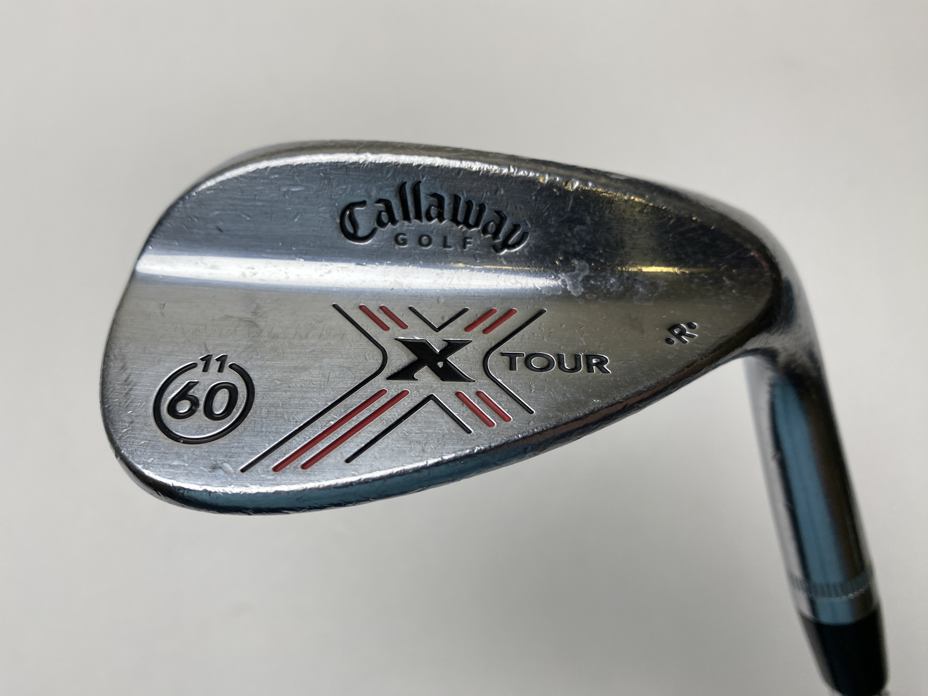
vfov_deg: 53.1
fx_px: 697
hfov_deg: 67.3
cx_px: 464
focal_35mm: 26
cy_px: 348
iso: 32
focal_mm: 4.25
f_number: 1.8
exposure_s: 1/363
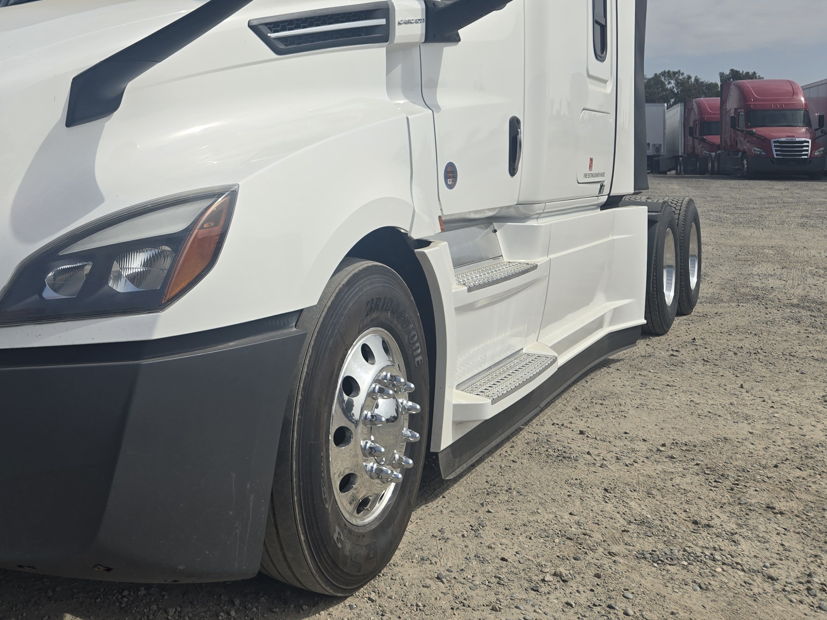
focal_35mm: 38
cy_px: 161
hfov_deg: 47.2
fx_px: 908
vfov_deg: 36.9
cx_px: 211
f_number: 1.8
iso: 25
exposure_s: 1/3850
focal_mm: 5.4
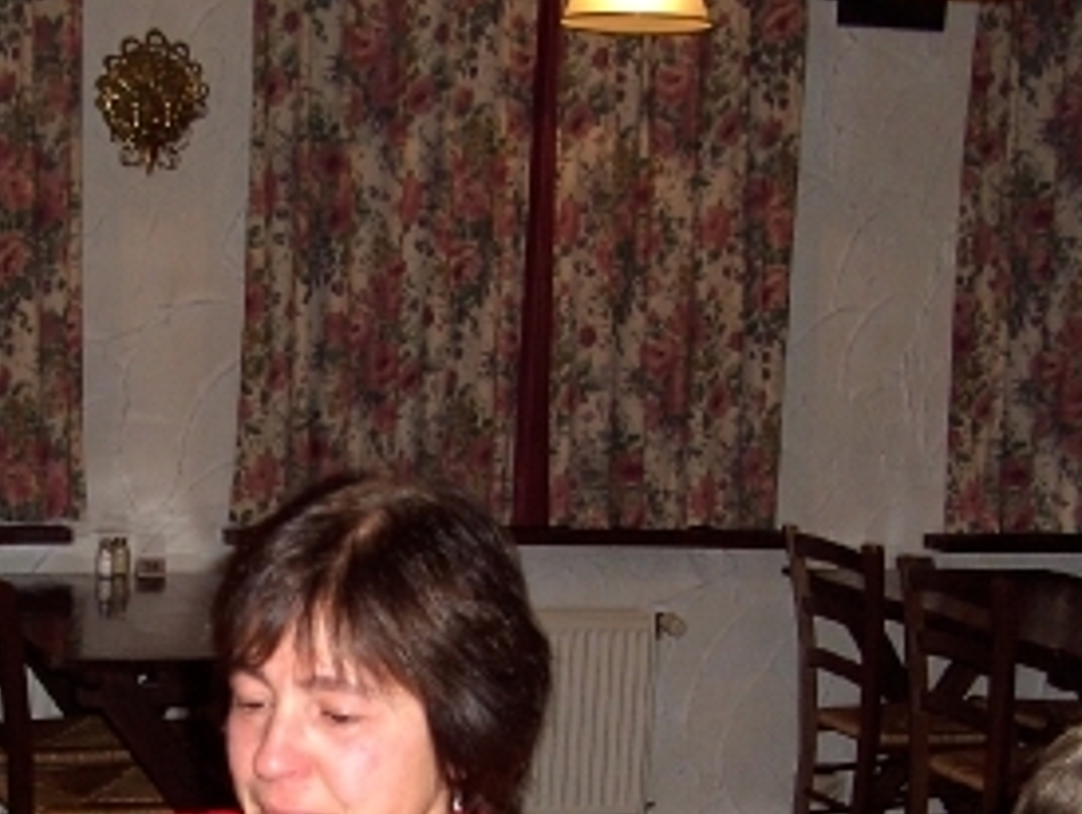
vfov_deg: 17.7
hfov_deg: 23.9
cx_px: 316
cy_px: 854
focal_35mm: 81
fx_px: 2534
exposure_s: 1/50
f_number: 2.8
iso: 100
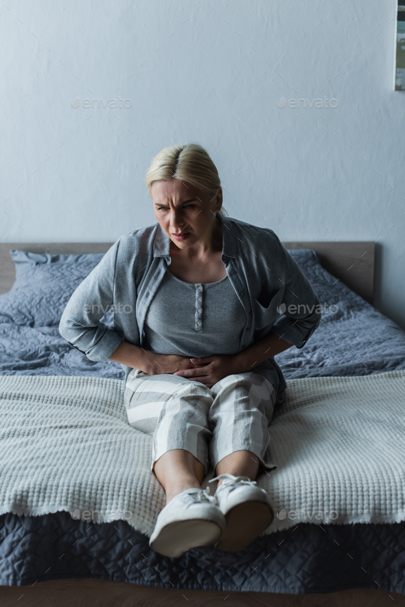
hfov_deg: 27.0
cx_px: 202
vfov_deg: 39.6
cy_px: 304
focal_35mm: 50
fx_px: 843
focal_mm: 50
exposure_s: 1/160
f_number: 3.5
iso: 320
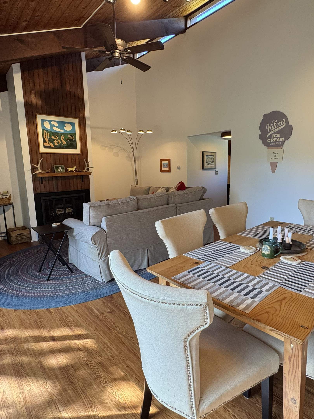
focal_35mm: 20
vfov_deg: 81.7
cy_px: 206
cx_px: 161
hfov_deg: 66.0
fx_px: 242
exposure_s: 1/120
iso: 200
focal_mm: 2.22
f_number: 2.2
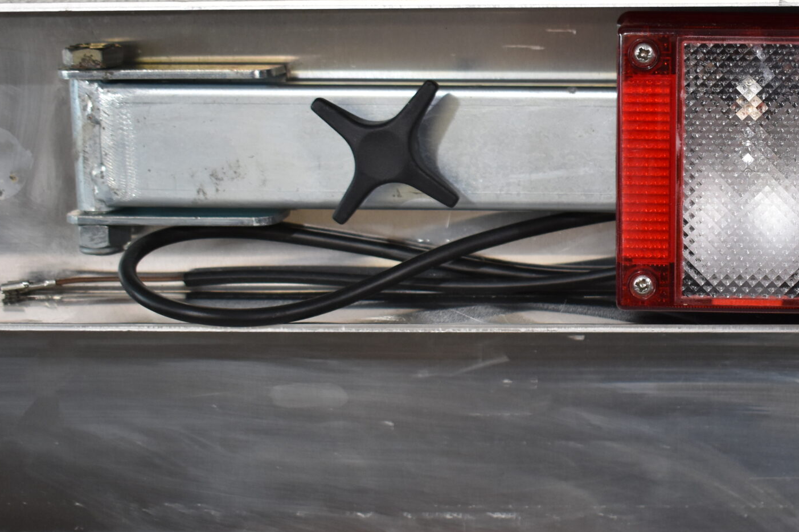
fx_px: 1640
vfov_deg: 18.4
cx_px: 703
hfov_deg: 26.6
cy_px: 187
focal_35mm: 74
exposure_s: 1/250
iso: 720
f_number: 4
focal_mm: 27
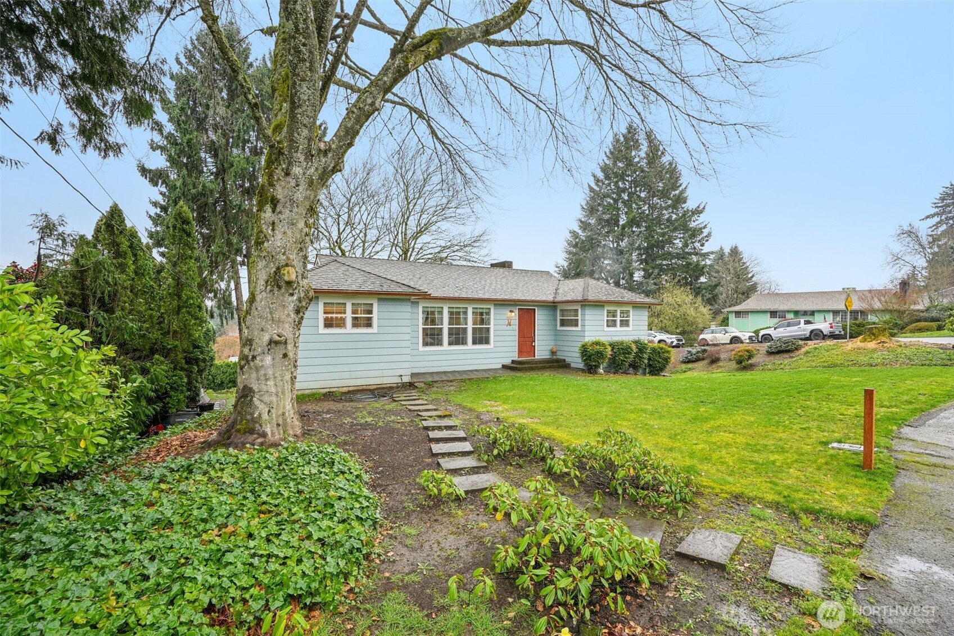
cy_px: 318
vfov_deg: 73.7
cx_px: 477
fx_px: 424
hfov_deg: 96.7
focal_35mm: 16
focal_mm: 16
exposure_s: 1/100
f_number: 8
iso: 400
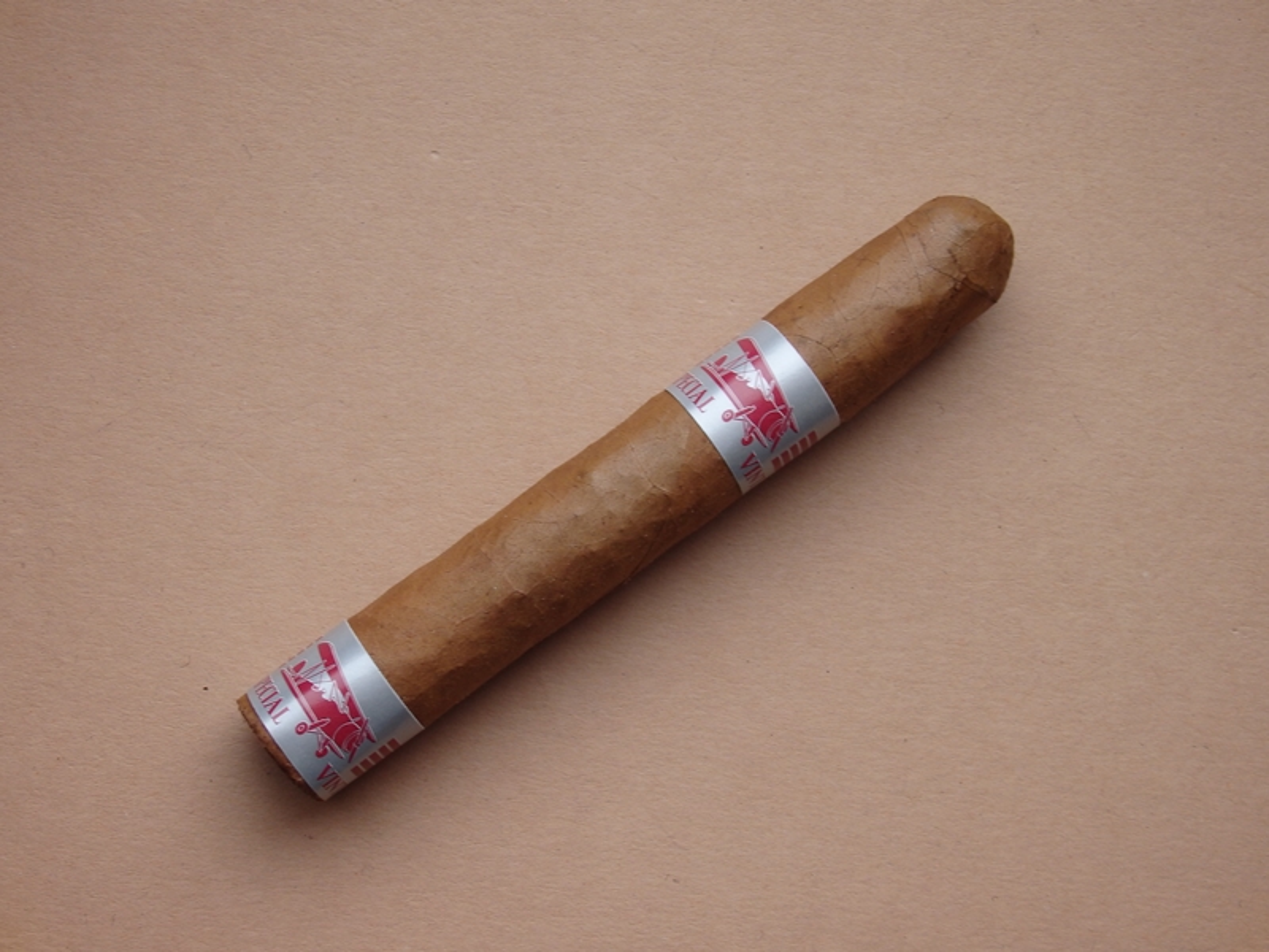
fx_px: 2420
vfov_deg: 22.3
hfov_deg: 29.4
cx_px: 634
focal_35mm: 66
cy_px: 476
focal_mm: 11.9
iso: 125
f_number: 4.4
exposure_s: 1/20
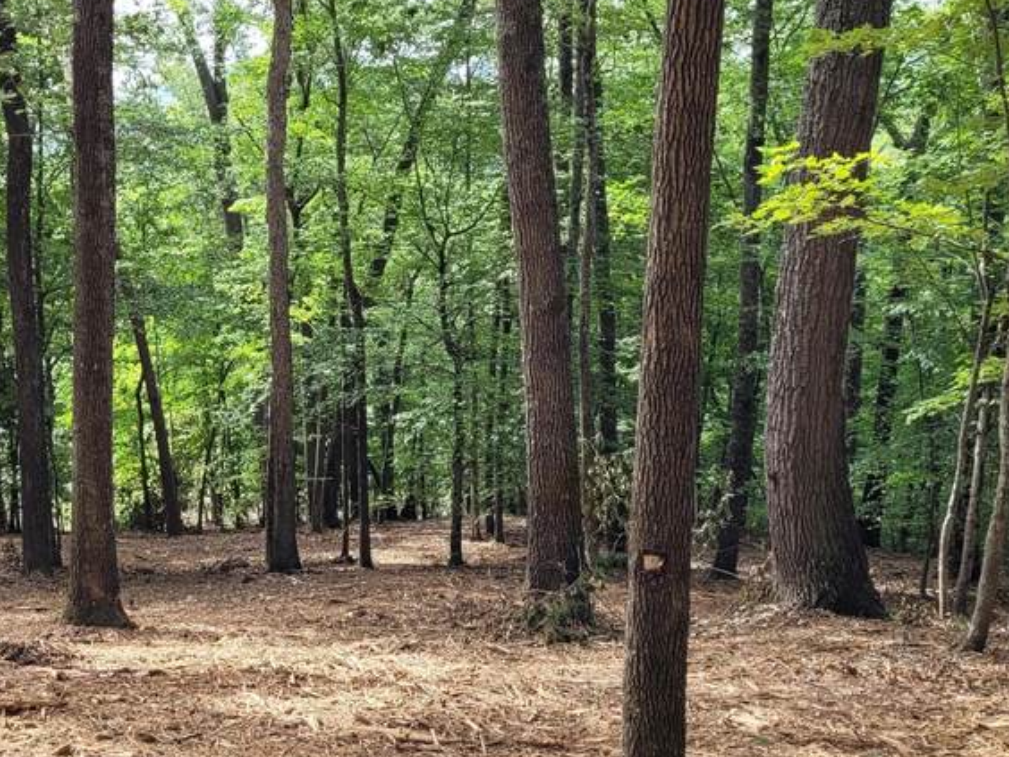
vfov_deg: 24.7
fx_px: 1720
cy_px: 515
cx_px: 195
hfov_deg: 31.8
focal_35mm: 59
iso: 40
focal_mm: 5.4
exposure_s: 1/320
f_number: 1.8
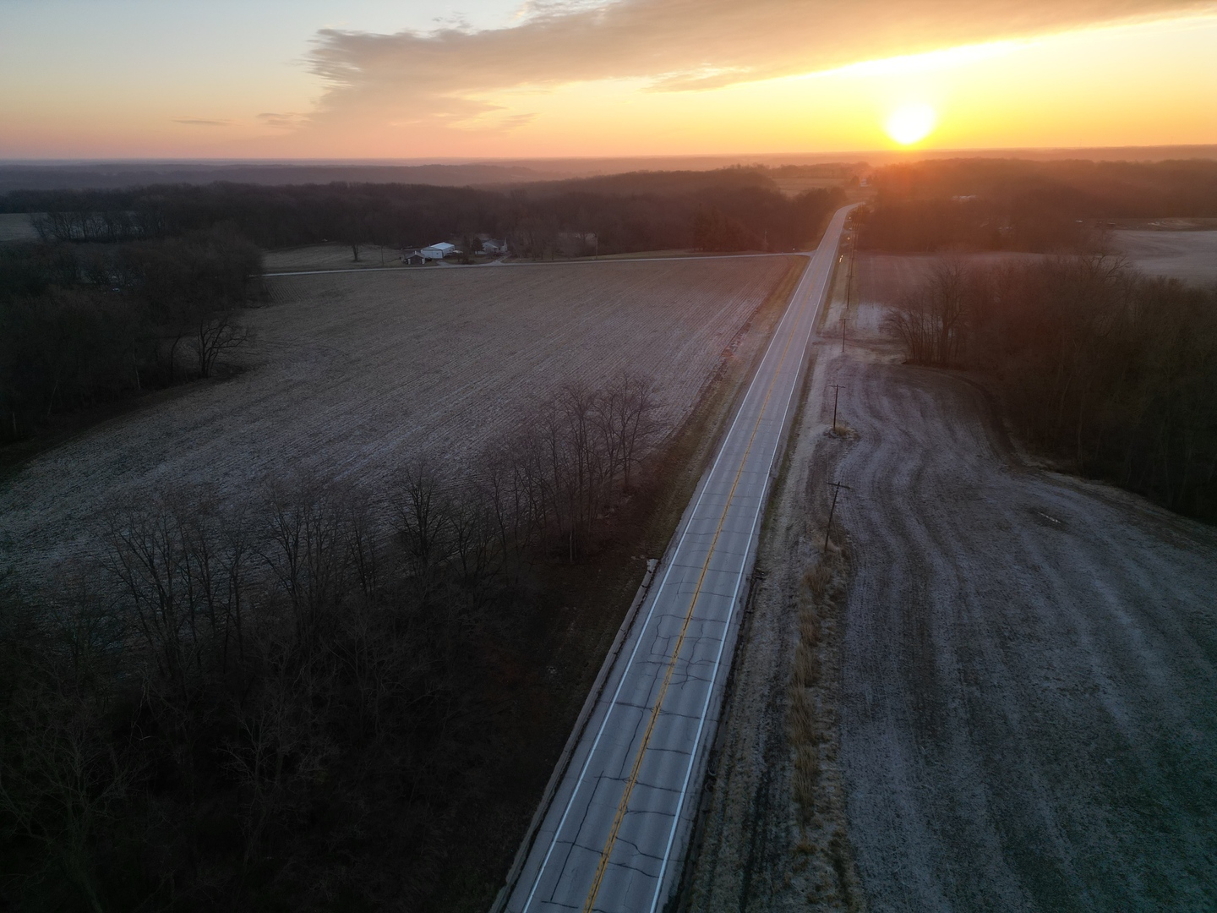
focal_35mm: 24
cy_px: 456
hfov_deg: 71.6
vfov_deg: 56.8
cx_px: 608
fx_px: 844
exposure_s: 1/640
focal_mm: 6.72
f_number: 1.7
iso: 100
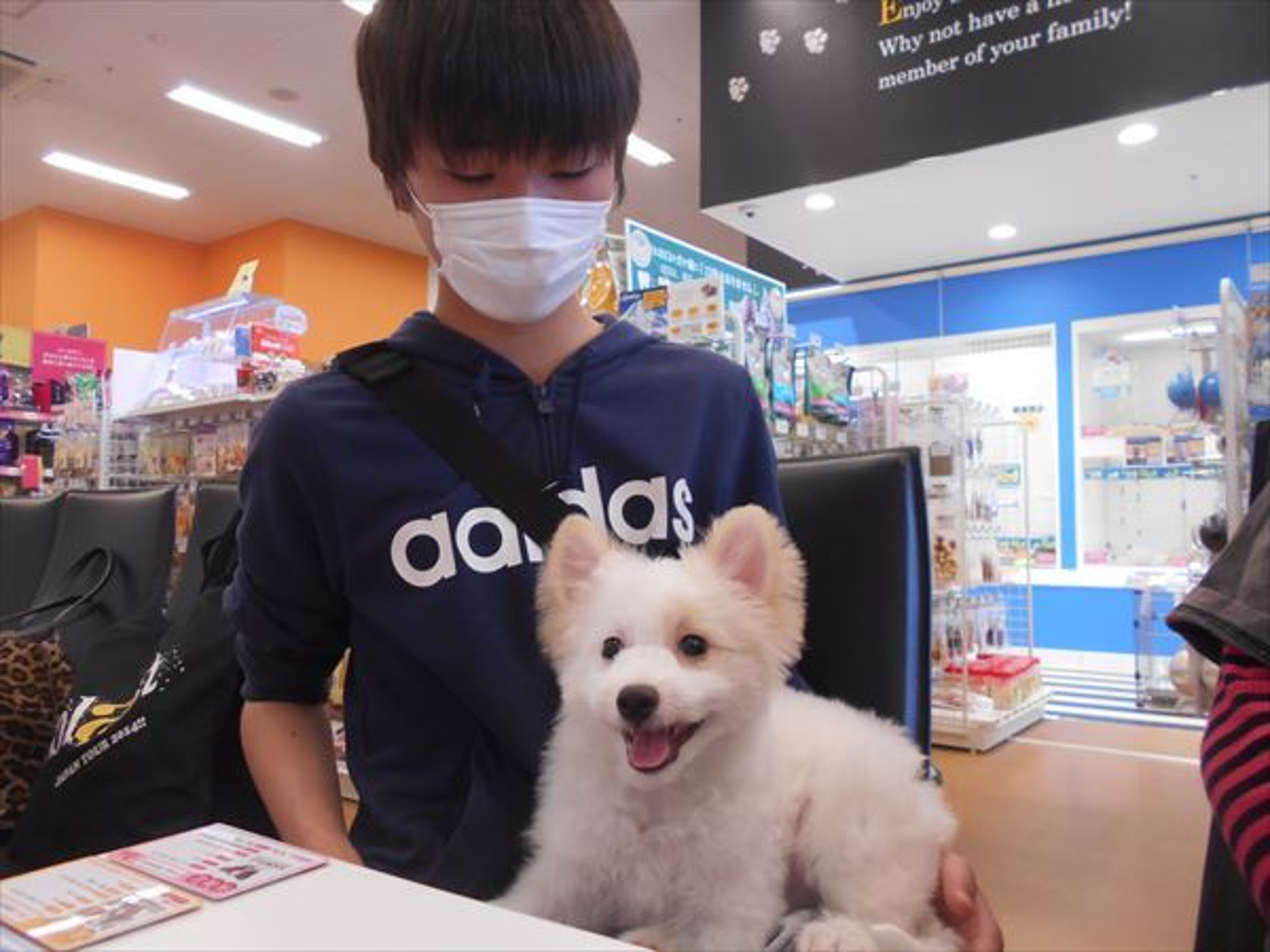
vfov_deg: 53.1
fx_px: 954
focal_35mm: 26
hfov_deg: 67.3
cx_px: 635
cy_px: 476
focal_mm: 4.6
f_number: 3.2
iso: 180
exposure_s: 1/30
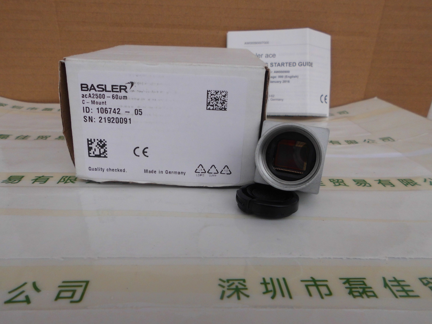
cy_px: 162
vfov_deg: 53.1
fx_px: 324
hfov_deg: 67.3
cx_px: 216
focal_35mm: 26
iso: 100
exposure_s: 1/125
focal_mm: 4.6
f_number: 3.2
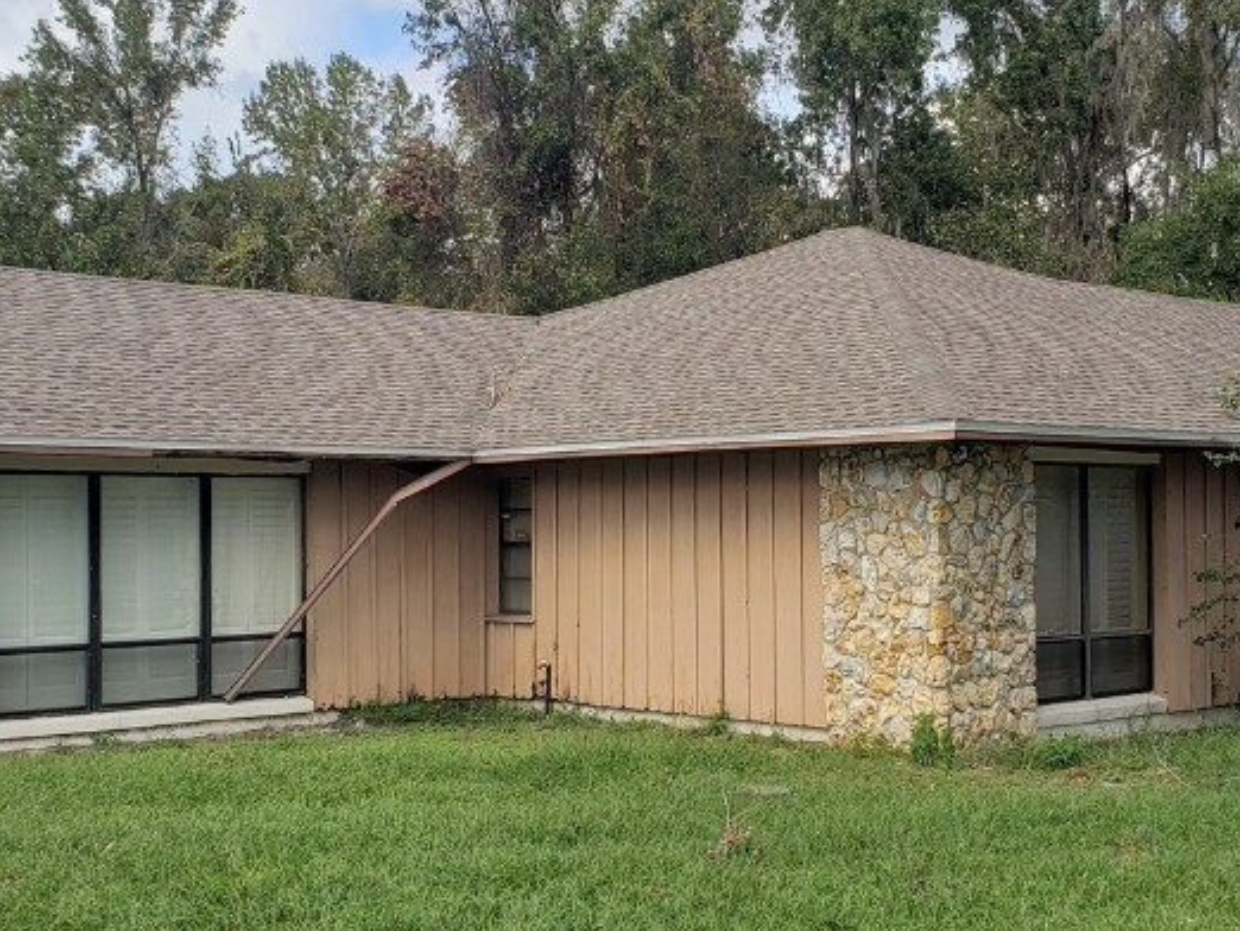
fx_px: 1828
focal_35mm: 51
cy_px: 608
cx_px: 696
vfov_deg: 28.4
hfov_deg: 37.4
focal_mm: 4.3
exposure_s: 1/831
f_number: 2.4
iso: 50
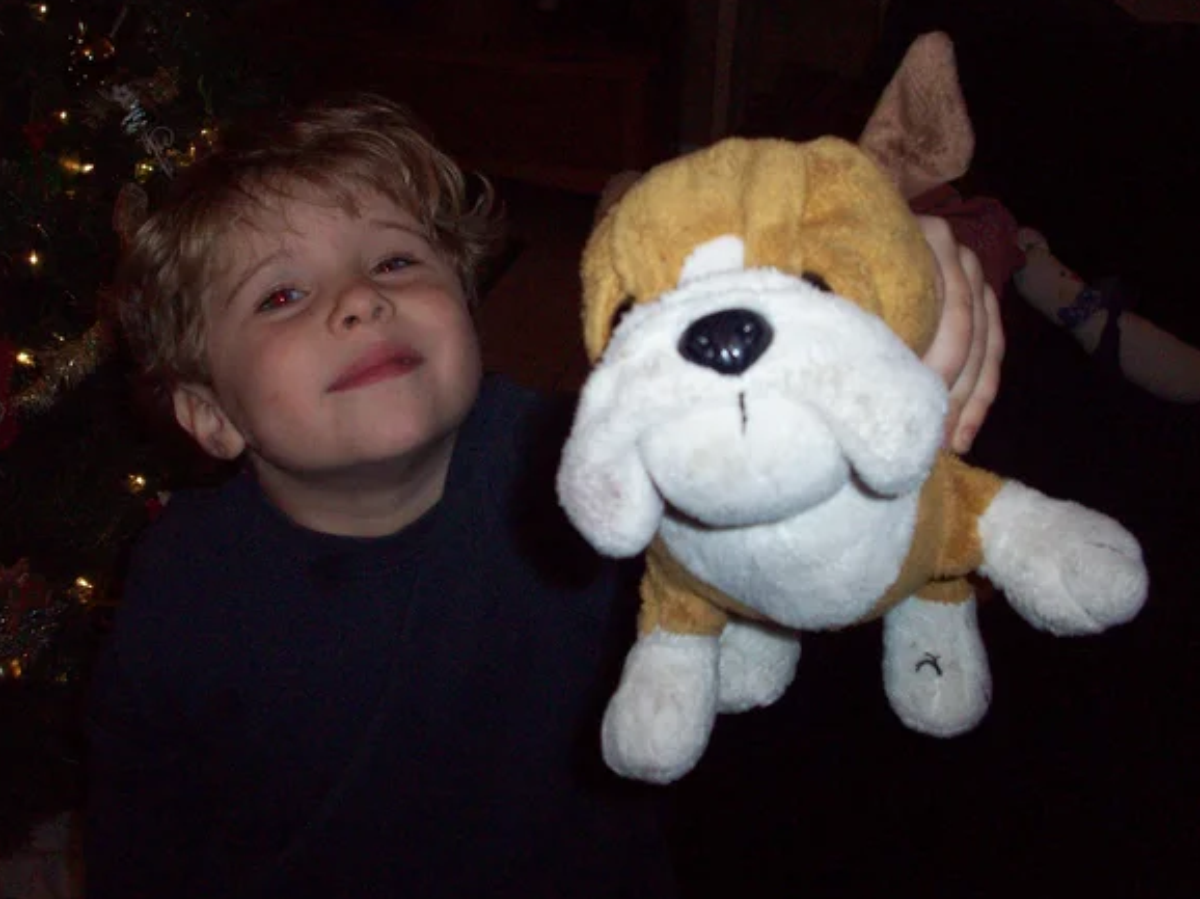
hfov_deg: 45.7
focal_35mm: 41
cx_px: 544
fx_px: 1421
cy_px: 415
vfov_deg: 35.1
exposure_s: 1/64
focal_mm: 6.2
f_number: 2.8
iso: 200
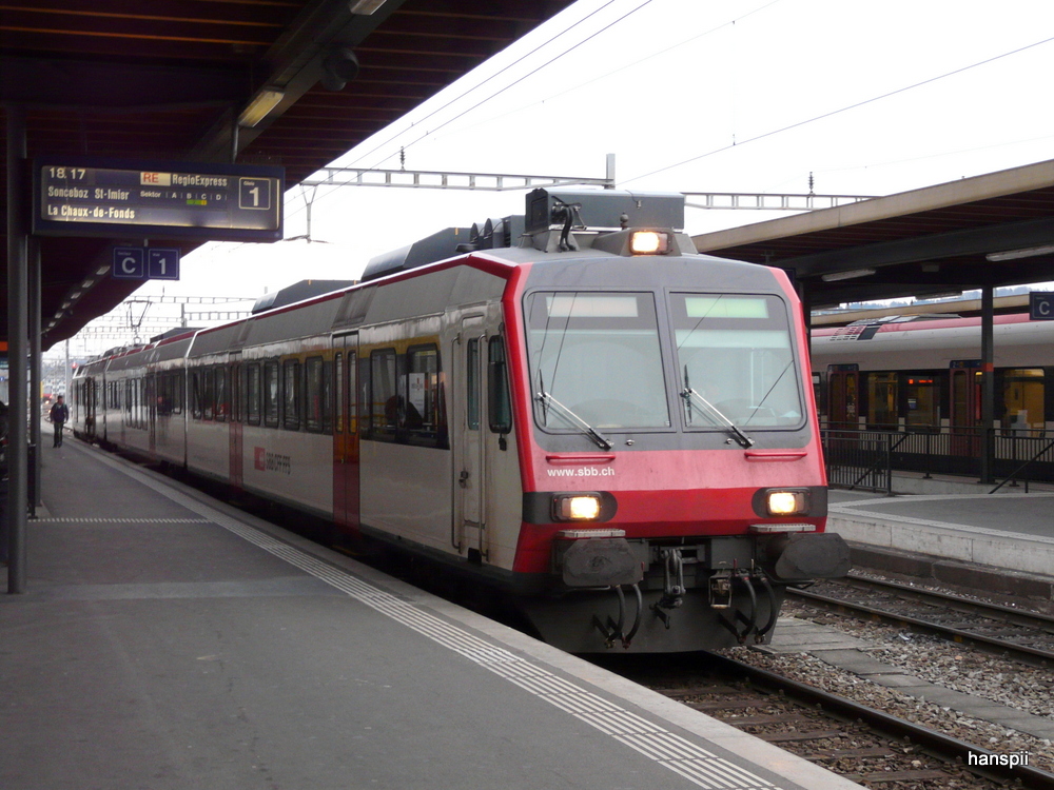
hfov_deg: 33.2
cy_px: 395
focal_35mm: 58
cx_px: 527
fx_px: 1766
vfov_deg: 25.2
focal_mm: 9.5
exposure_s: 1/25
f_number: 3.2
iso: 200
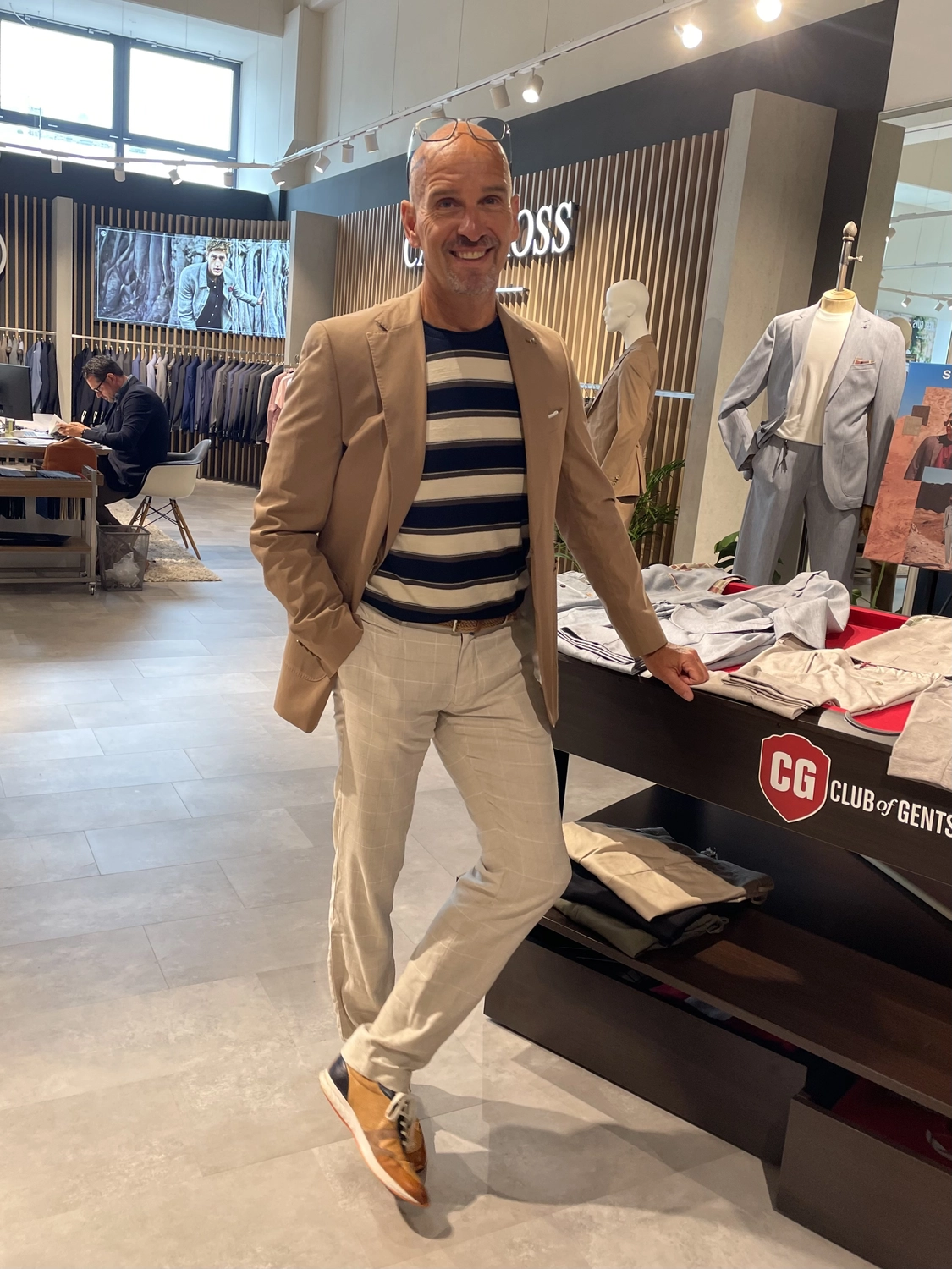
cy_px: 634
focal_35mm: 26
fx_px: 953
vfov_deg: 67.3
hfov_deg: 53.1
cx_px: 476
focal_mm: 4.2
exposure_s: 1/100
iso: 80
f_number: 1.6
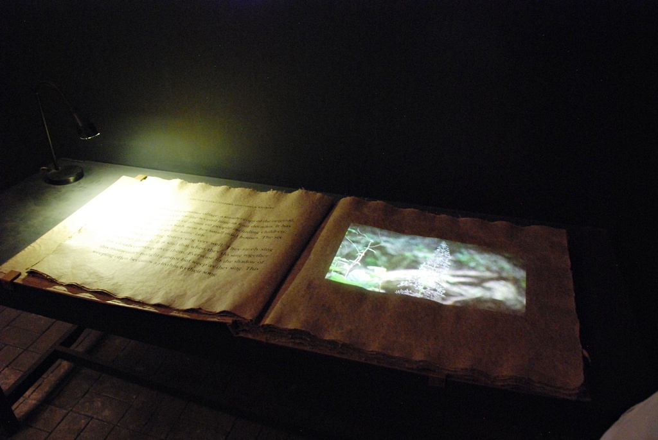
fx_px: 549
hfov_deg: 61.9
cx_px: 329
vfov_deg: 43.7
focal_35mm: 30
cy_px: 220
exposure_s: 1/4
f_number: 5.6
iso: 1600
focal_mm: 20
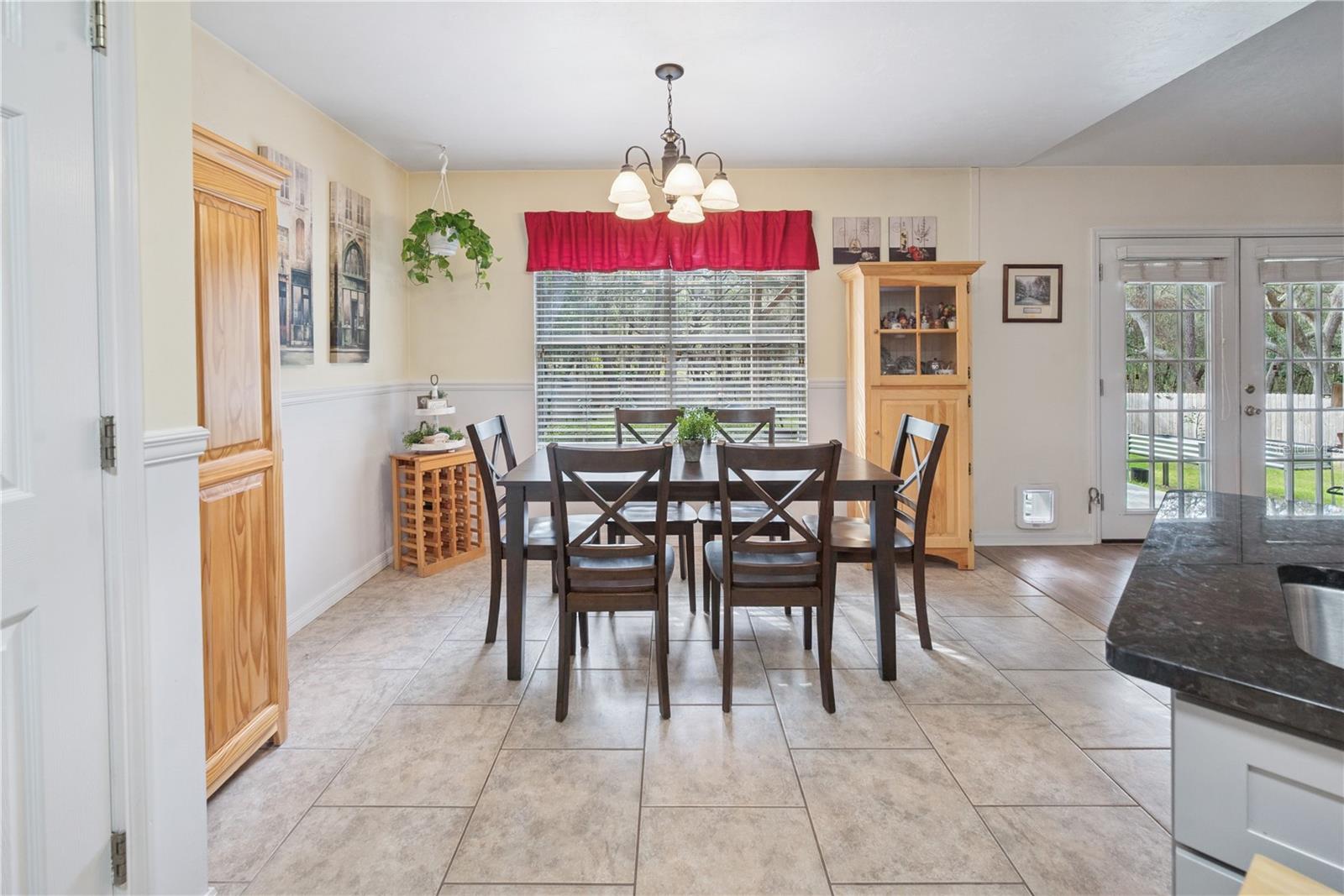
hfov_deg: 104.2
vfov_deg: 81.2
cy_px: 448
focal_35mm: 14
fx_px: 523
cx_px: 672
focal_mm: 14
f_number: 8
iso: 400
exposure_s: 1/50
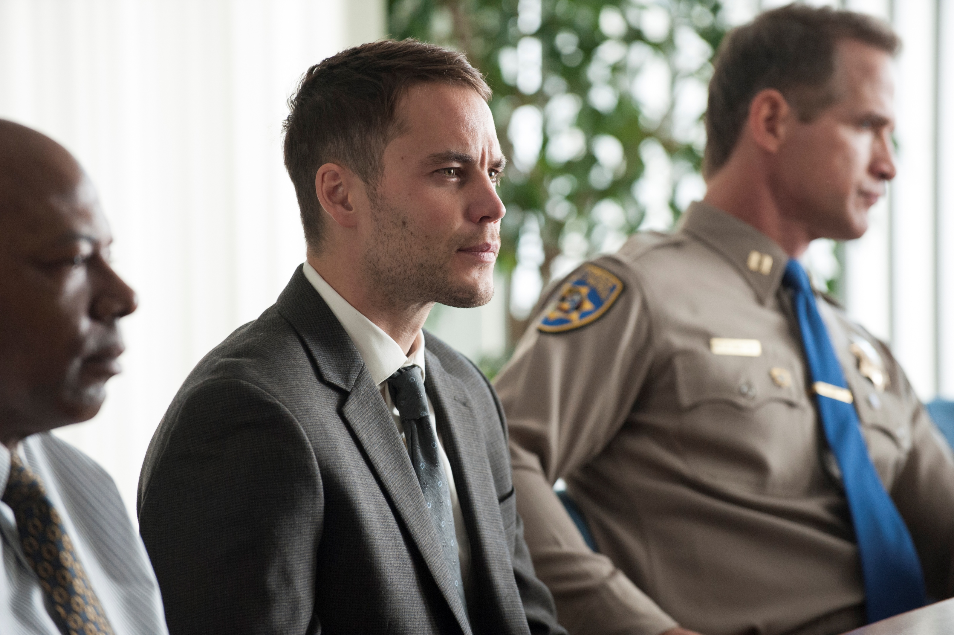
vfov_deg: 7.2
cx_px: 477
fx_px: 5032
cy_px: 318
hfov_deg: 10.8
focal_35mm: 190
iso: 2500
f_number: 4
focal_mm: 190
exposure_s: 1/125
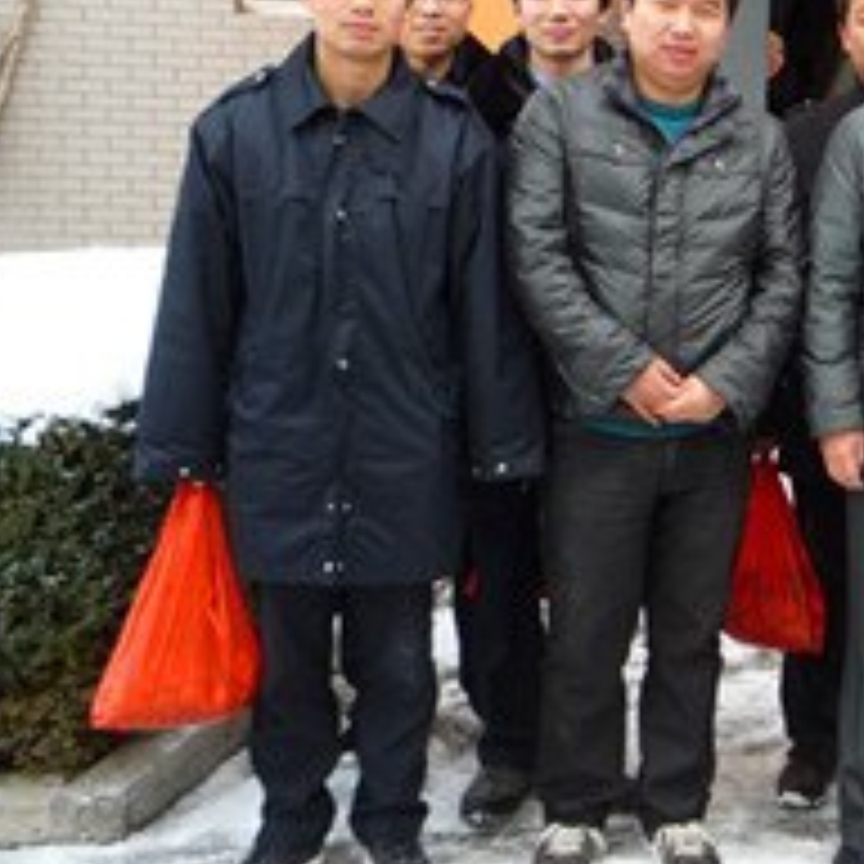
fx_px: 1948
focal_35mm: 69
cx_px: 1058
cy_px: 367
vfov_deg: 25.0
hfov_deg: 22.8
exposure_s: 1/100
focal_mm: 5.2
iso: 100
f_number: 4
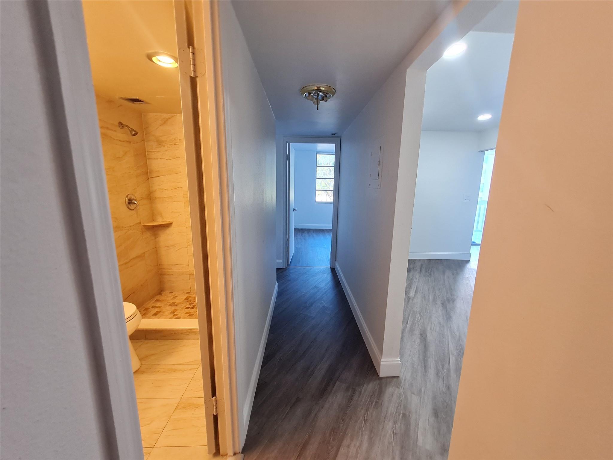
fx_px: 230
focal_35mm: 13
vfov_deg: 89.9
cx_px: 306
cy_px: 230
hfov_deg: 106.2
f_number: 2.2
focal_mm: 1.74
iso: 160
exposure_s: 1/60
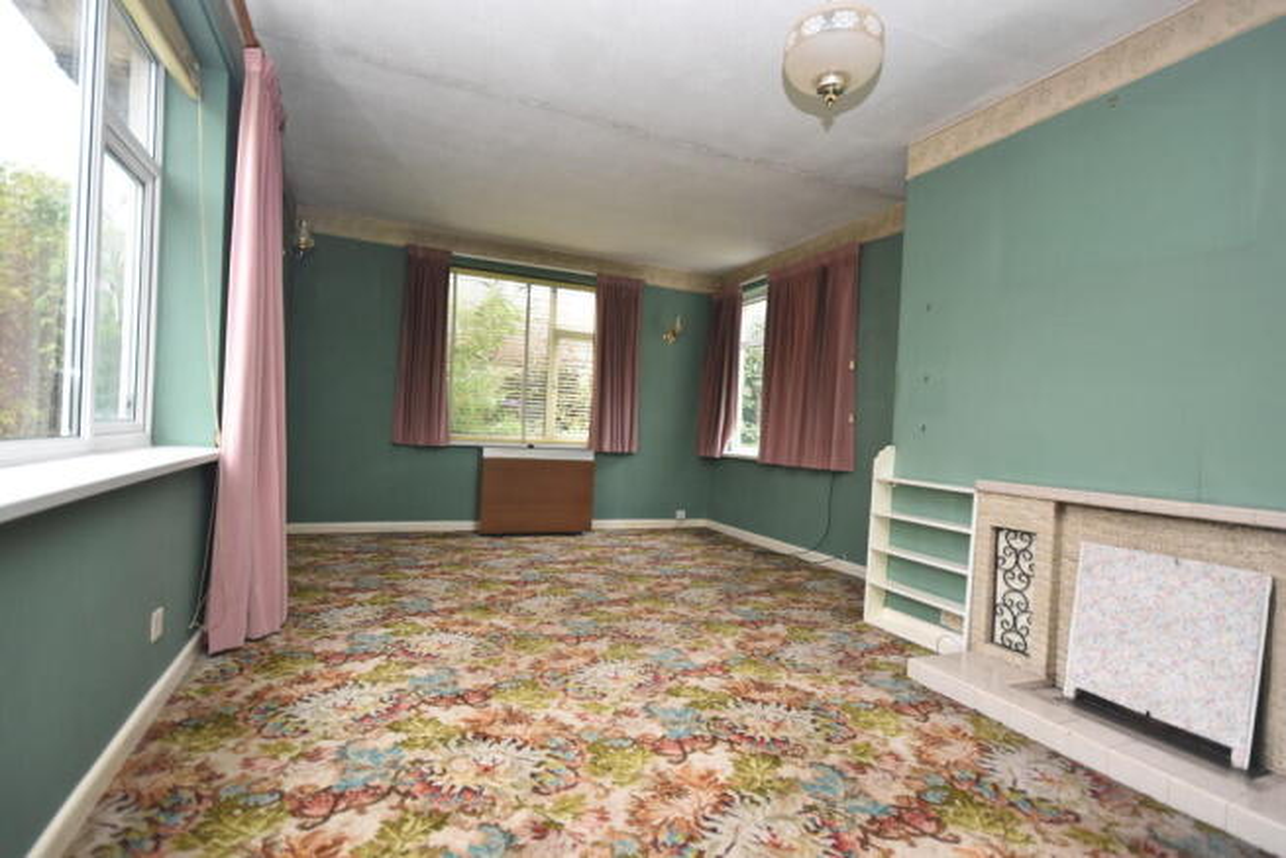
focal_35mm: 18
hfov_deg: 90.0
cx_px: 643
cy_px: 429
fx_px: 643
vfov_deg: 67.4
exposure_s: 1/160
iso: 800
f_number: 4.5
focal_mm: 12
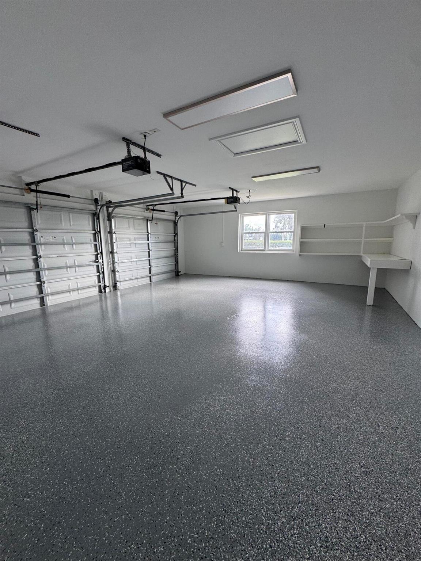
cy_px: 280
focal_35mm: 14
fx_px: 227
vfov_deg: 102.1
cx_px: 210
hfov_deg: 85.7
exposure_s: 1/99
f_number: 2.2
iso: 125
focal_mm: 2.22
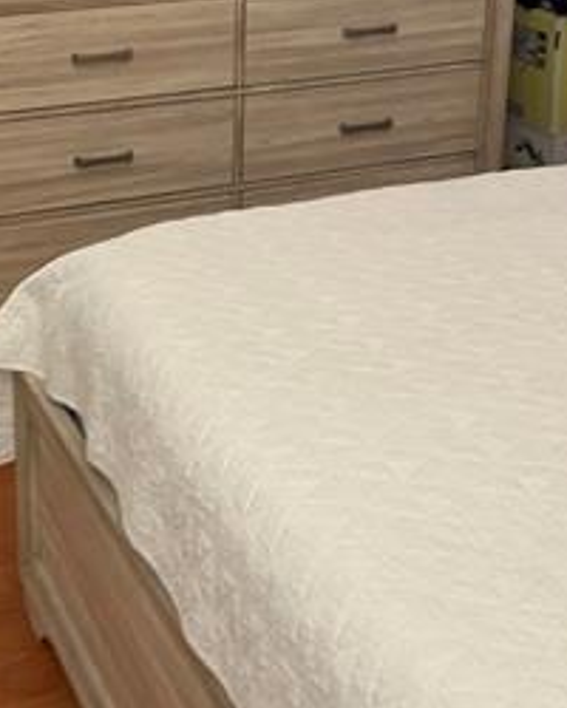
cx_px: 113
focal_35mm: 61
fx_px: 1280
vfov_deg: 29.6
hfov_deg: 24.6
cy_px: 65
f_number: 1.8
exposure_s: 1/40
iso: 320
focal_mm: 4.25
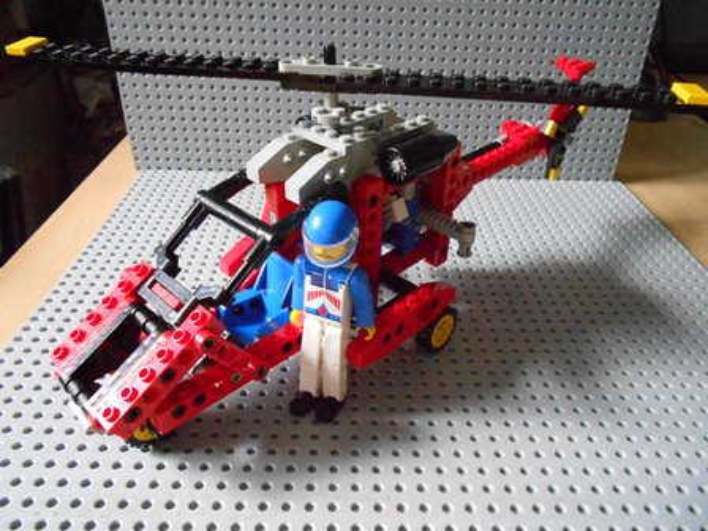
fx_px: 532
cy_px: 266
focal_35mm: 26
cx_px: 354
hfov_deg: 67.3
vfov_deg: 53.1
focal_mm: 4.6
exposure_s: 1/40
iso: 800
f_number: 3.2
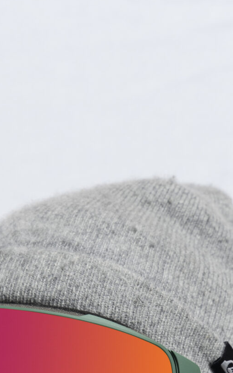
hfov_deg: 6.2
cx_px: 49
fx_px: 2152
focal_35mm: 212
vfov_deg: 9.6
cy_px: 563
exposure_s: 1/125
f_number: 8
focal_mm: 66
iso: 100
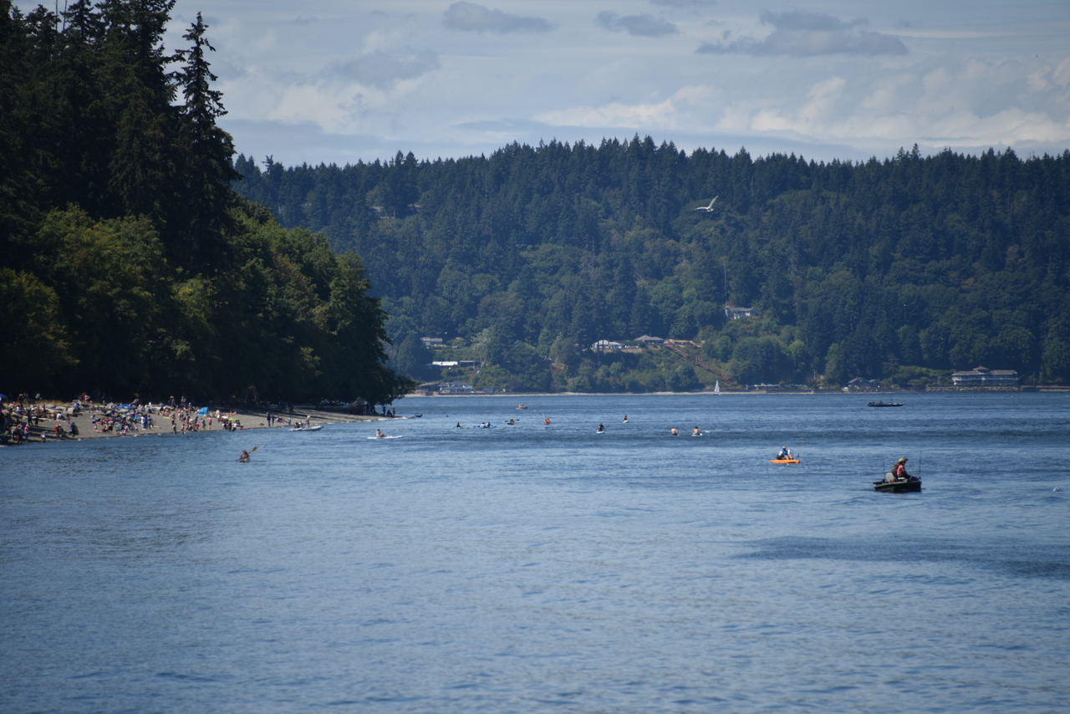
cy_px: 357
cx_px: 535
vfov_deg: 4.6
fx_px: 8918
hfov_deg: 6.9
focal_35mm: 300
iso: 100
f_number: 5.6
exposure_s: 1/640
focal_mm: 300
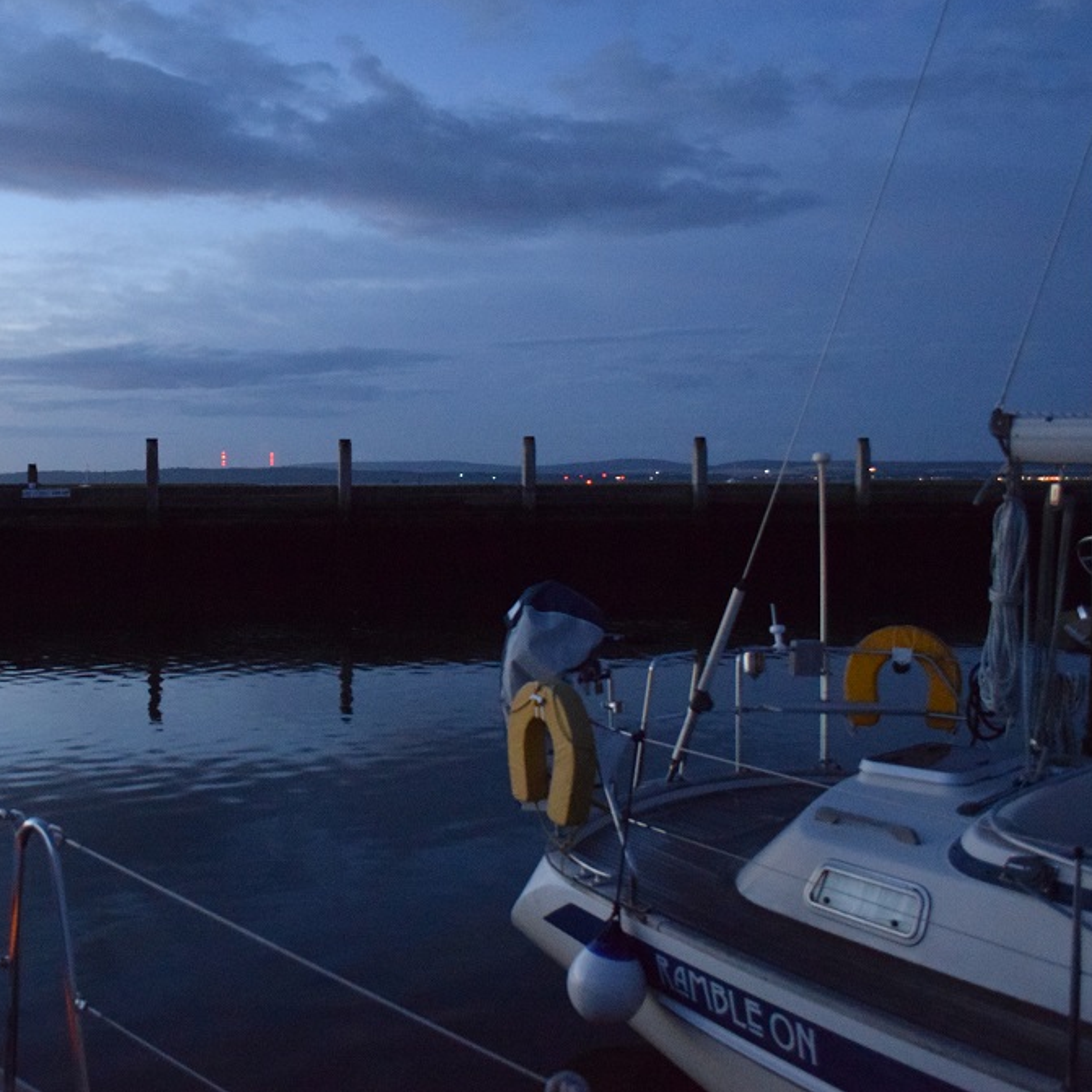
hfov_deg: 46.4
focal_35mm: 35
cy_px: 539
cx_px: 352
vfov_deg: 47.2
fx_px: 1249
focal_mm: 18
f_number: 3.5
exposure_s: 1/10
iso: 6400
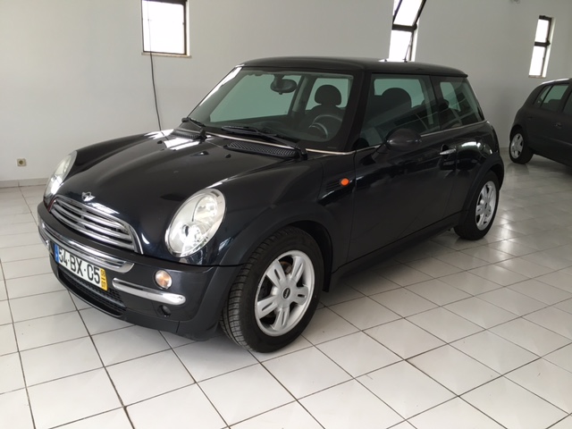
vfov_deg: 48.2
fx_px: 479
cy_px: 214
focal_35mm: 29
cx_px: 286
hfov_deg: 61.7
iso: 25
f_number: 2.2
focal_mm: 4.15
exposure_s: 1/33
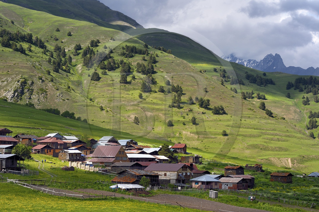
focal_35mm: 70
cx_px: 160
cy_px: 106
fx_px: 620
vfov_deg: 19.4
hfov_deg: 28.9
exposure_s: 1/320
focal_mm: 70
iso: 400
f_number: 13
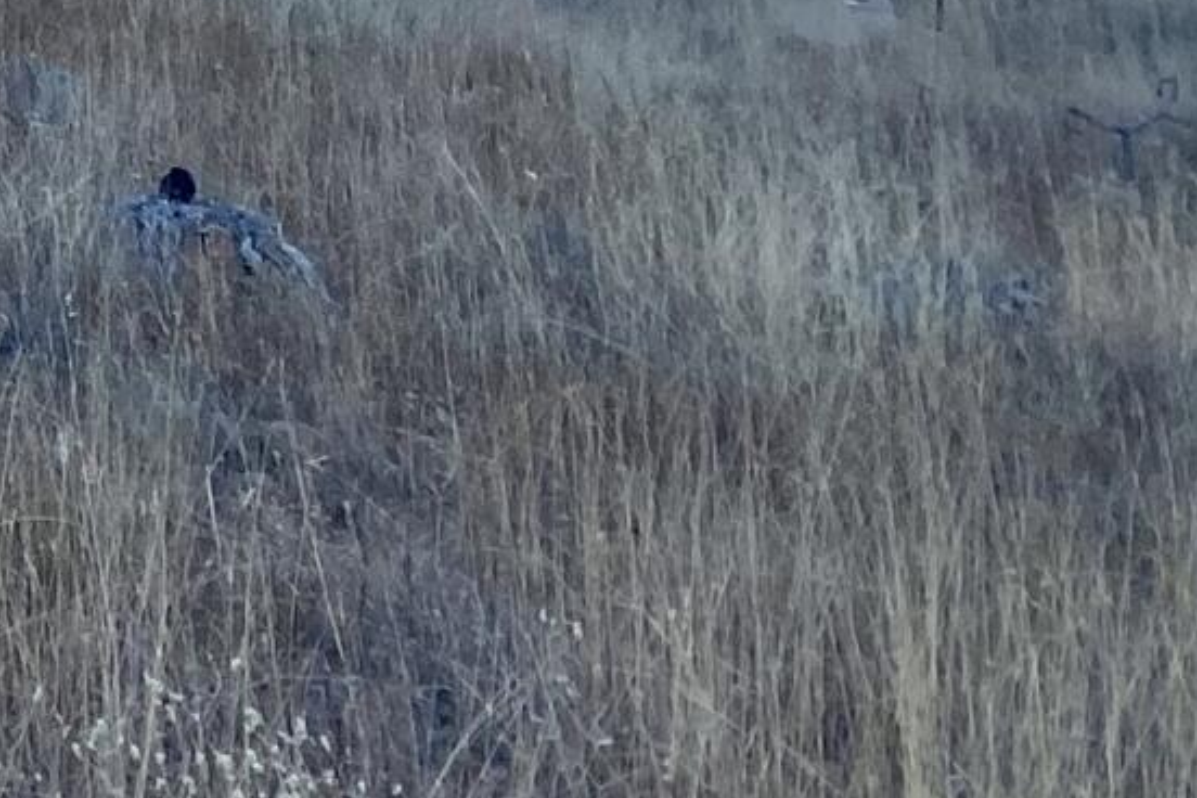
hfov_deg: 11.1
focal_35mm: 147
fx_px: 4887
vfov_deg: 8.6
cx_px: -1923
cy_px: -1080
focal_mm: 4.25
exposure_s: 1/1206
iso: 32
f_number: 1.8
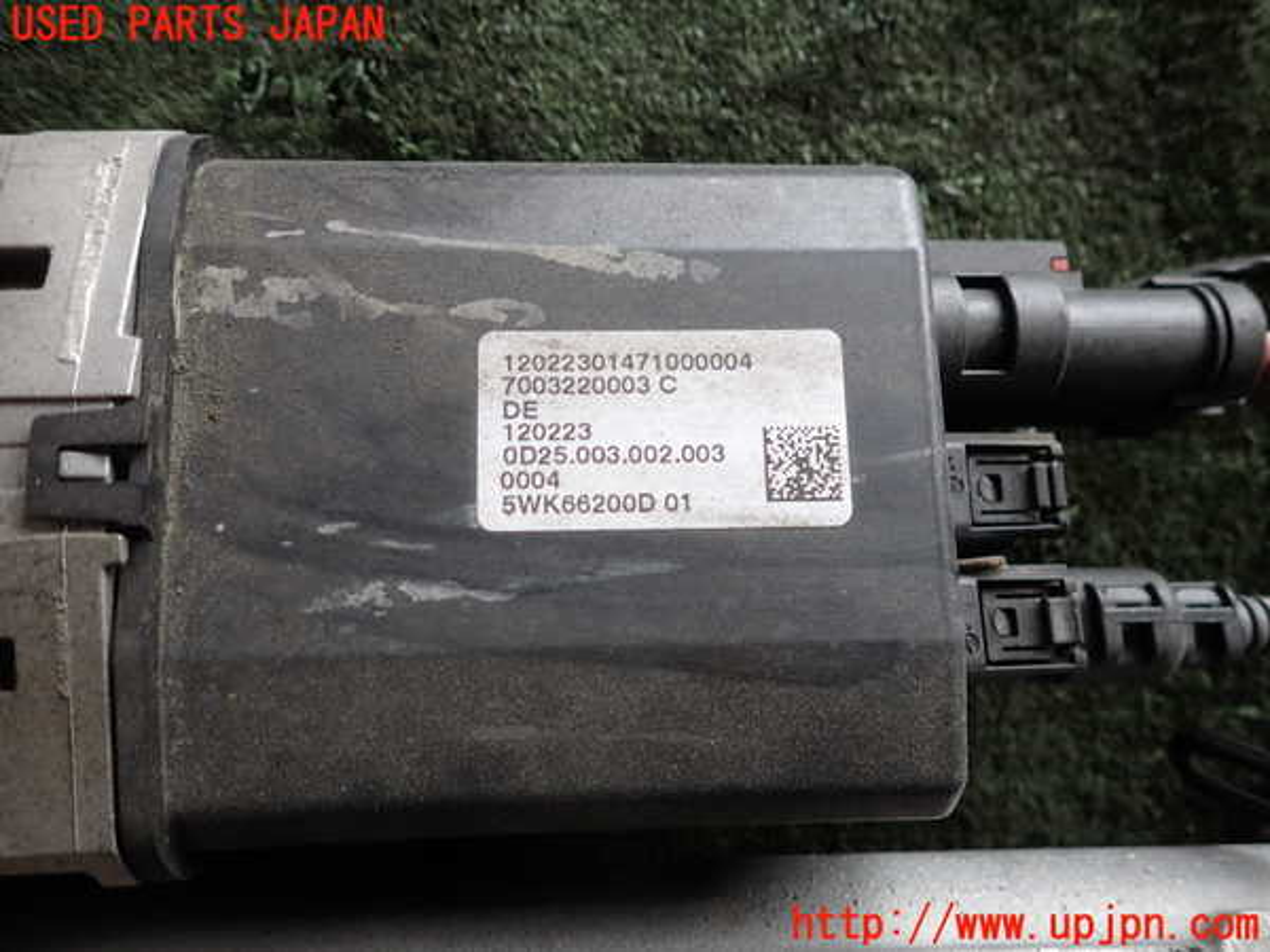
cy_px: 476
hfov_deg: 69.4
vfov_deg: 54.9
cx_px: 635
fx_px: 917
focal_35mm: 25
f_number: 2
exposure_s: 1/60
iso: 100
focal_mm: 4.5
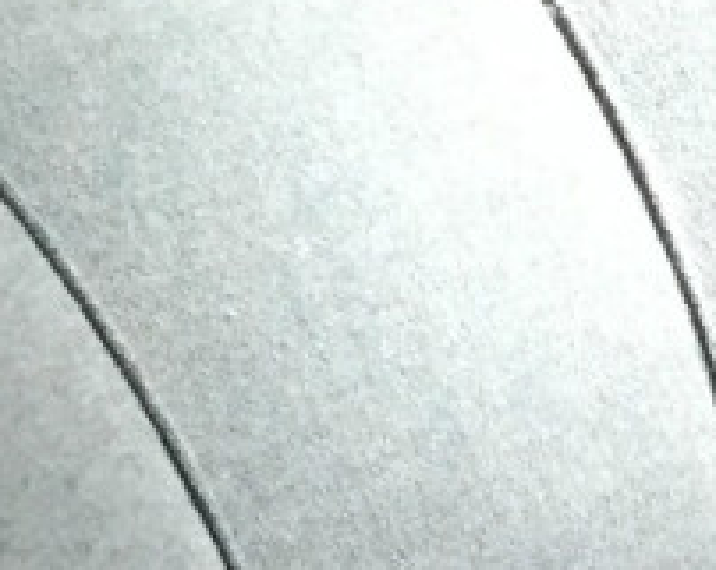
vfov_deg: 7.9
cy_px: 1069
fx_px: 3957
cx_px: 1136
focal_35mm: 187
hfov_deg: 10.0
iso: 250
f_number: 2.2
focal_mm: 4.15
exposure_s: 1/33
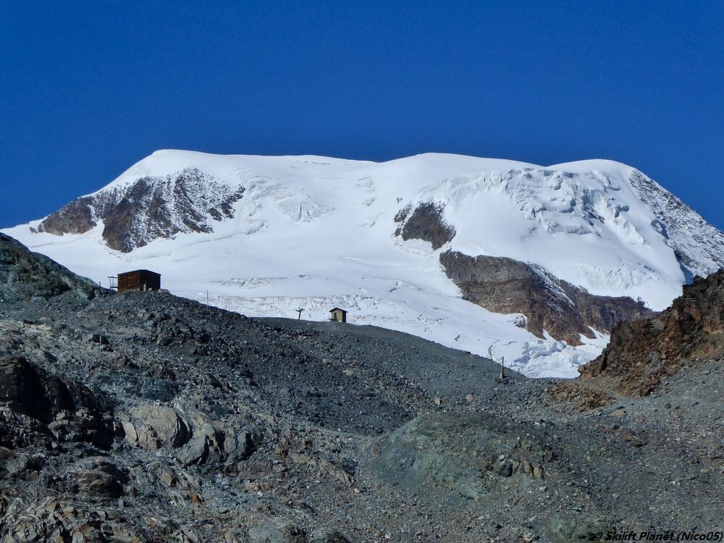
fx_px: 2886
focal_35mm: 138
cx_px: 362
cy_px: 272
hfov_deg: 14.3
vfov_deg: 10.7
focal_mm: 22.3
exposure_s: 1/1600
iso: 125
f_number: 5.2
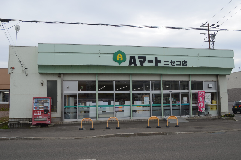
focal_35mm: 33
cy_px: 80
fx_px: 220
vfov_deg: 39.8
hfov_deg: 57.3
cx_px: 120
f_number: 7.1
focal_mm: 22
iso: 160
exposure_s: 1/320
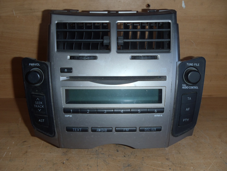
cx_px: 114
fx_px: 249
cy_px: 86
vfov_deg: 37.7
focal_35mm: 38
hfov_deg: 49.0
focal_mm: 6.83
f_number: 4.6
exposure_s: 1/40
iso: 100
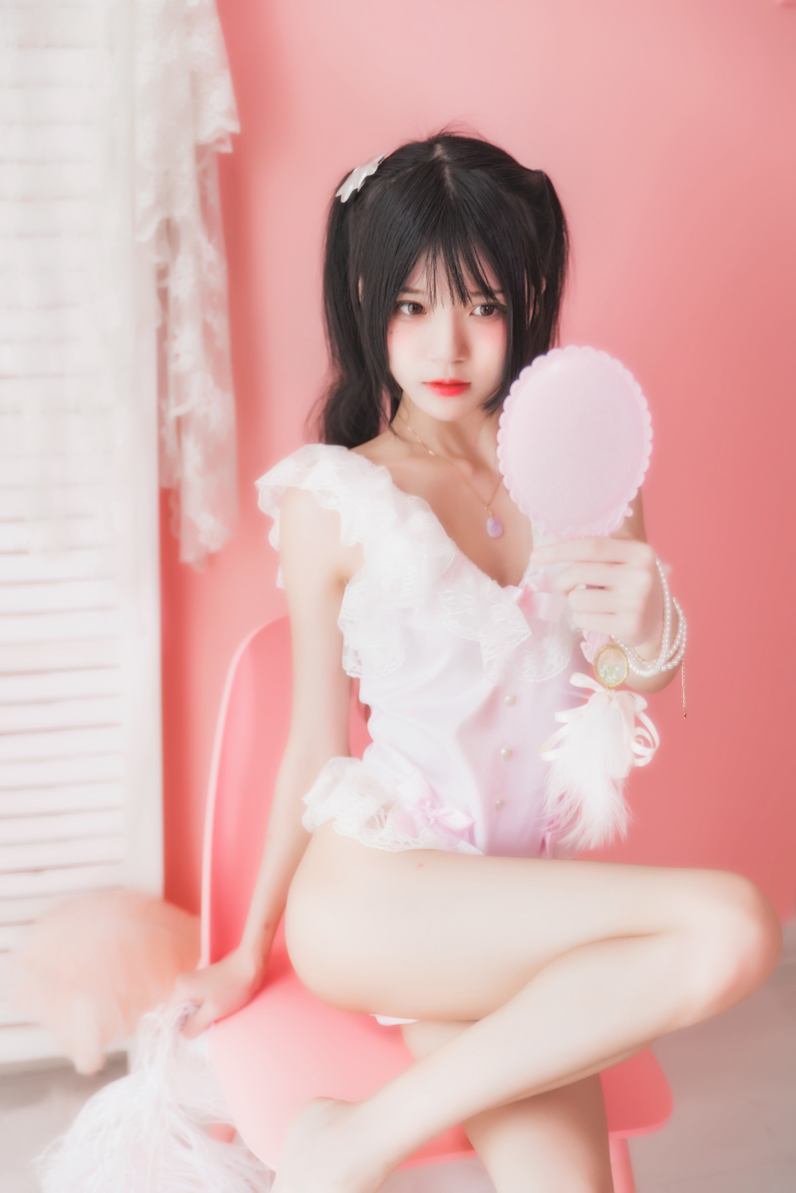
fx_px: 1658
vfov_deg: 39.6
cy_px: 596
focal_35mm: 50
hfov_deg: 27.0
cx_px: 398
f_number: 2.8
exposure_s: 1/125
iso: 1000
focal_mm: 50
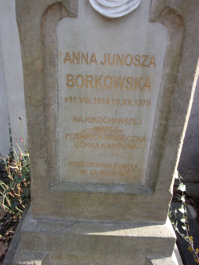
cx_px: 100
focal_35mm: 28
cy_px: 132
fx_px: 215
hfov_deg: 49.7
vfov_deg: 63.4
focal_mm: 5.1
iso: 80
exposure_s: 1/110
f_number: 3.9
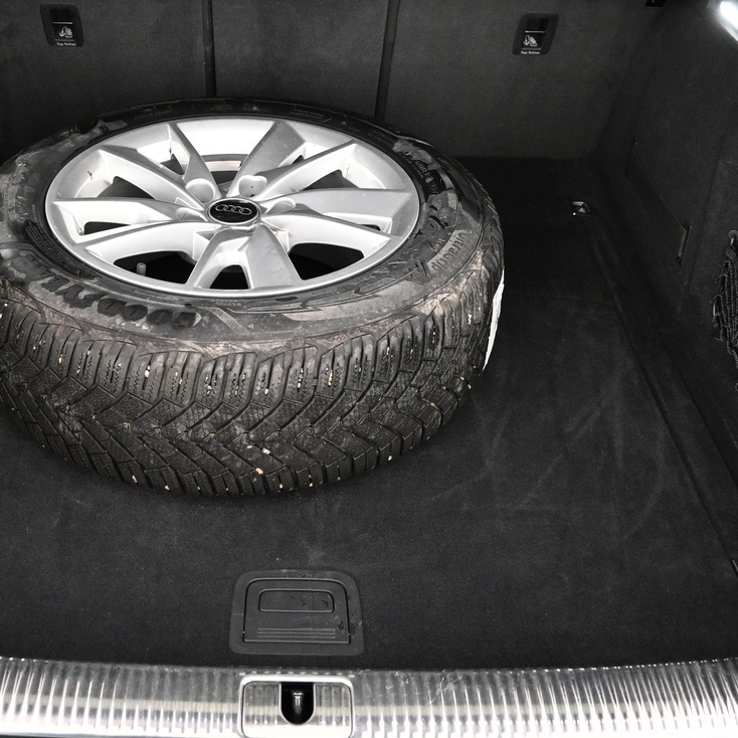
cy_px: 231
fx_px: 1085
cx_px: 285
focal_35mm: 45
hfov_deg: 37.4
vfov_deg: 37.1
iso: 1600
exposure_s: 1/25
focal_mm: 16
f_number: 3.5
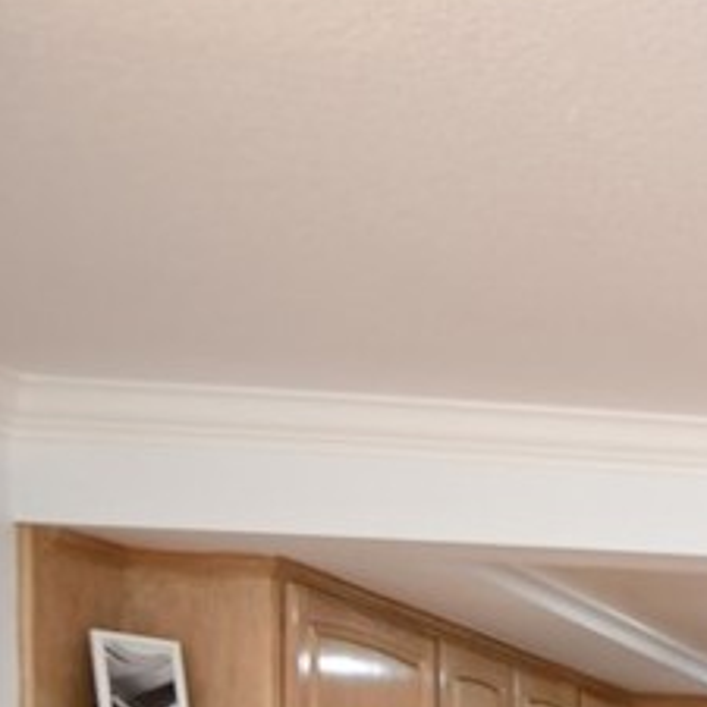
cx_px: 1502
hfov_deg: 17.6
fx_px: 1340
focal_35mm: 58
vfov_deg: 24.0
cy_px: 1032
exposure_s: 1/60
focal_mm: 10
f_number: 4
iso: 400
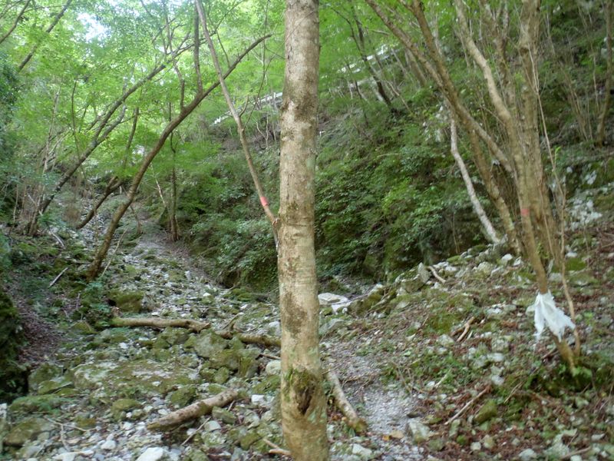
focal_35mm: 28
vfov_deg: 49.7
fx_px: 497
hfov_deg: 63.4
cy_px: 230
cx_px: 307
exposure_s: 1/6
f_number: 3.9
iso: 200
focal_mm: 5
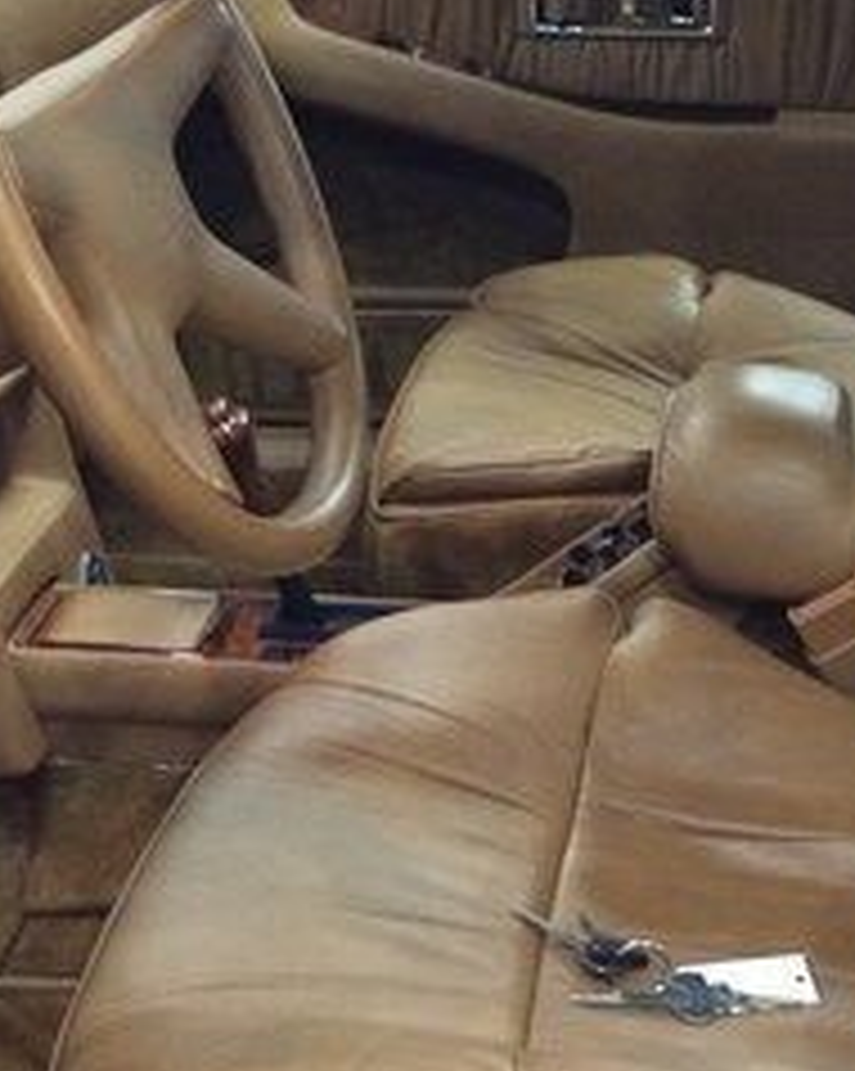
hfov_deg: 18.2
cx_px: 634
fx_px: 2660
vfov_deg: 22.7
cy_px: 598
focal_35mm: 84
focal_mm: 3.3
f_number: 2.4
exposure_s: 1/24
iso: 160
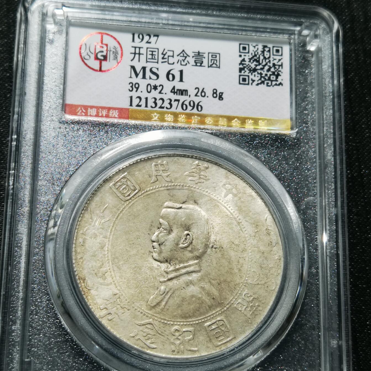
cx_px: 186
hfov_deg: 22.8
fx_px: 922
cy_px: 212
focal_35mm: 76
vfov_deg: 22.7
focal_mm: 6.67
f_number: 1.9
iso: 100
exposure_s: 1/100
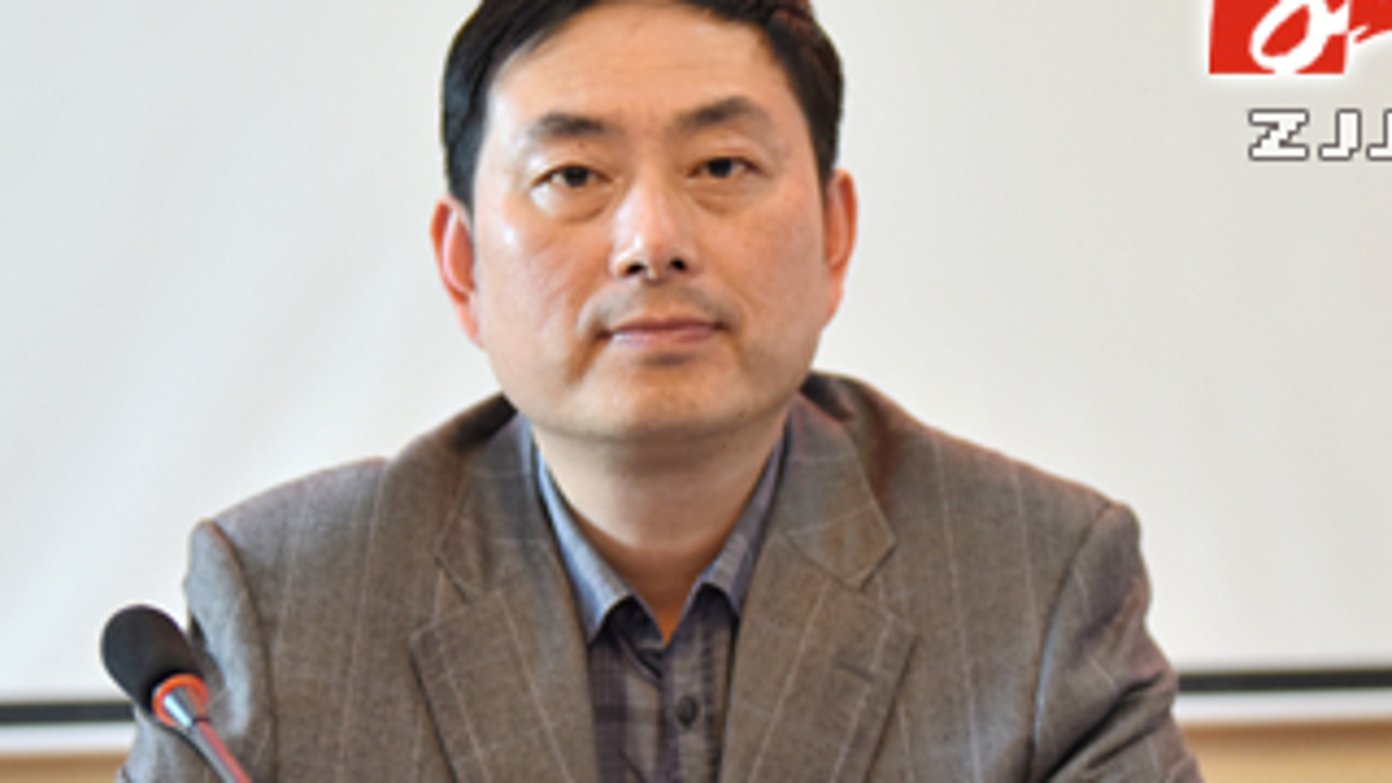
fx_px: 2990
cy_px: 676
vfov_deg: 14.8
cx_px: 618
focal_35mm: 81
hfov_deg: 26.2
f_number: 2.8
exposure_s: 1/100
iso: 800
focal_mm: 45
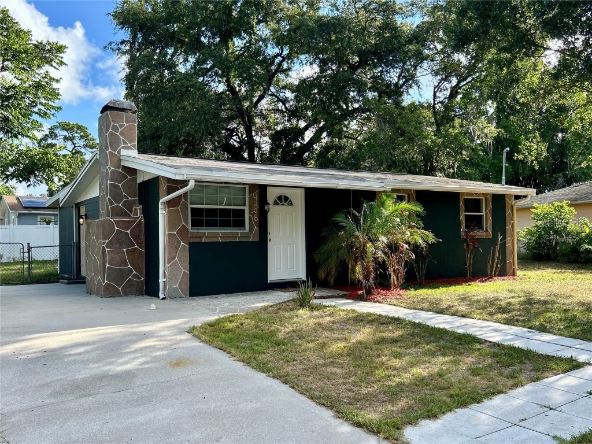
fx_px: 445
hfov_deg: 67.3
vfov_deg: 53.1
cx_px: 296
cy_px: 222
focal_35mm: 26
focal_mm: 5.7
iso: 50
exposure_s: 1/1575
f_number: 1.5
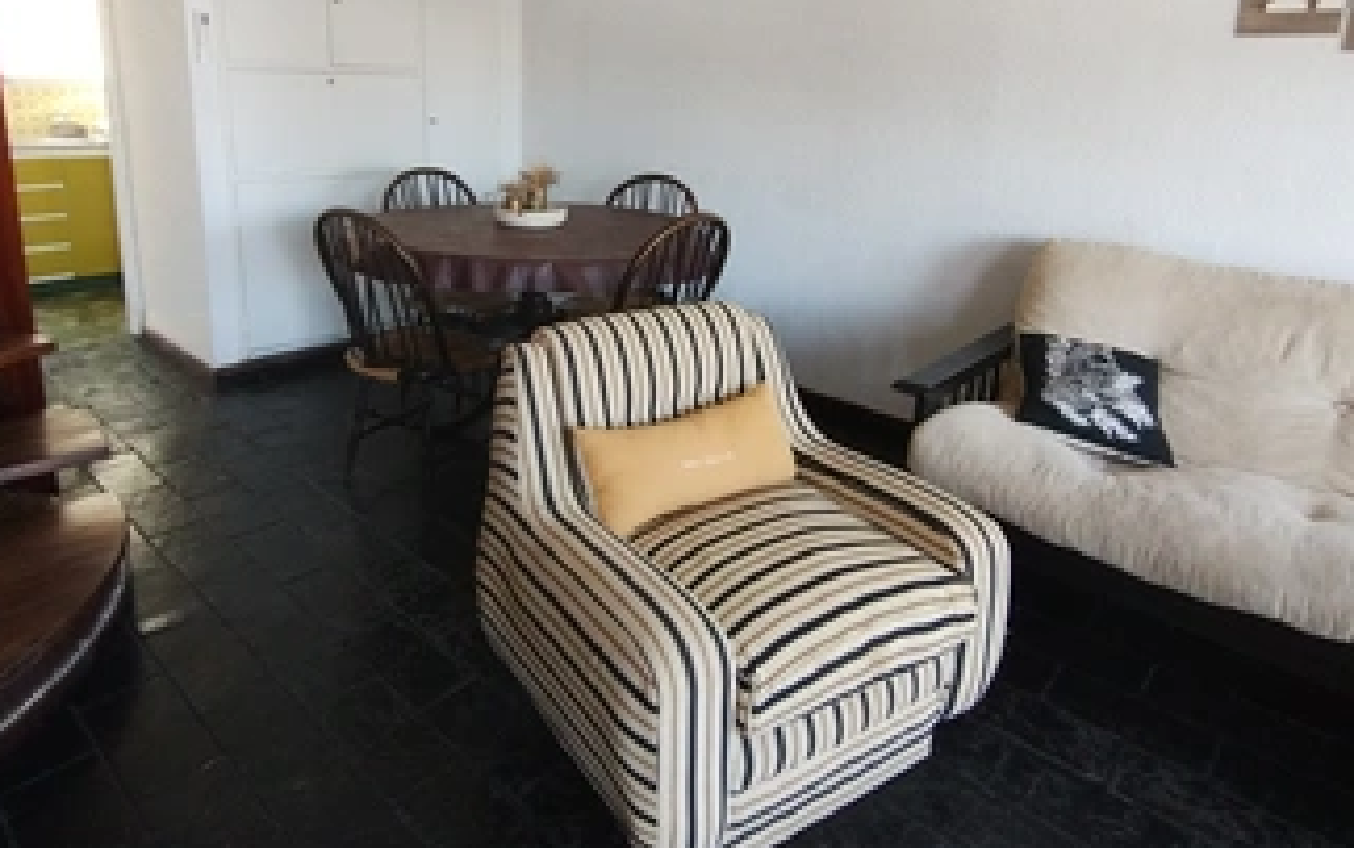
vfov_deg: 52.0
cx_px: 639
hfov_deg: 77.1
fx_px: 849
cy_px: 280
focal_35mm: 23
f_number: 2.2
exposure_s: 1/33.3
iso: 265
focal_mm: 1.66
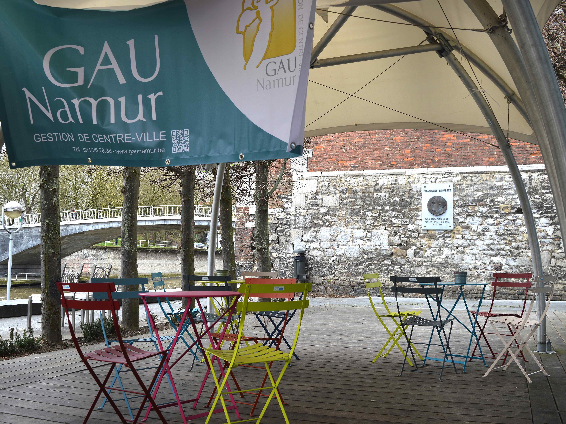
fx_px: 589
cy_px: 211
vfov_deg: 39.7
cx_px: 257
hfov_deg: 51.3
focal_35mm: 36
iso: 140
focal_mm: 22
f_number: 5.6
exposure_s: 1/125
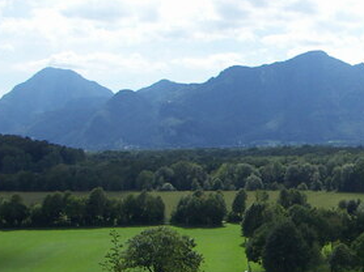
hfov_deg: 24.7
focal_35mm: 76
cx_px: 346
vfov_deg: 19.3
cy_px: 169
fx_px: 798
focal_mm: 4.7
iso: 50
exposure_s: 1/250
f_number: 6.7
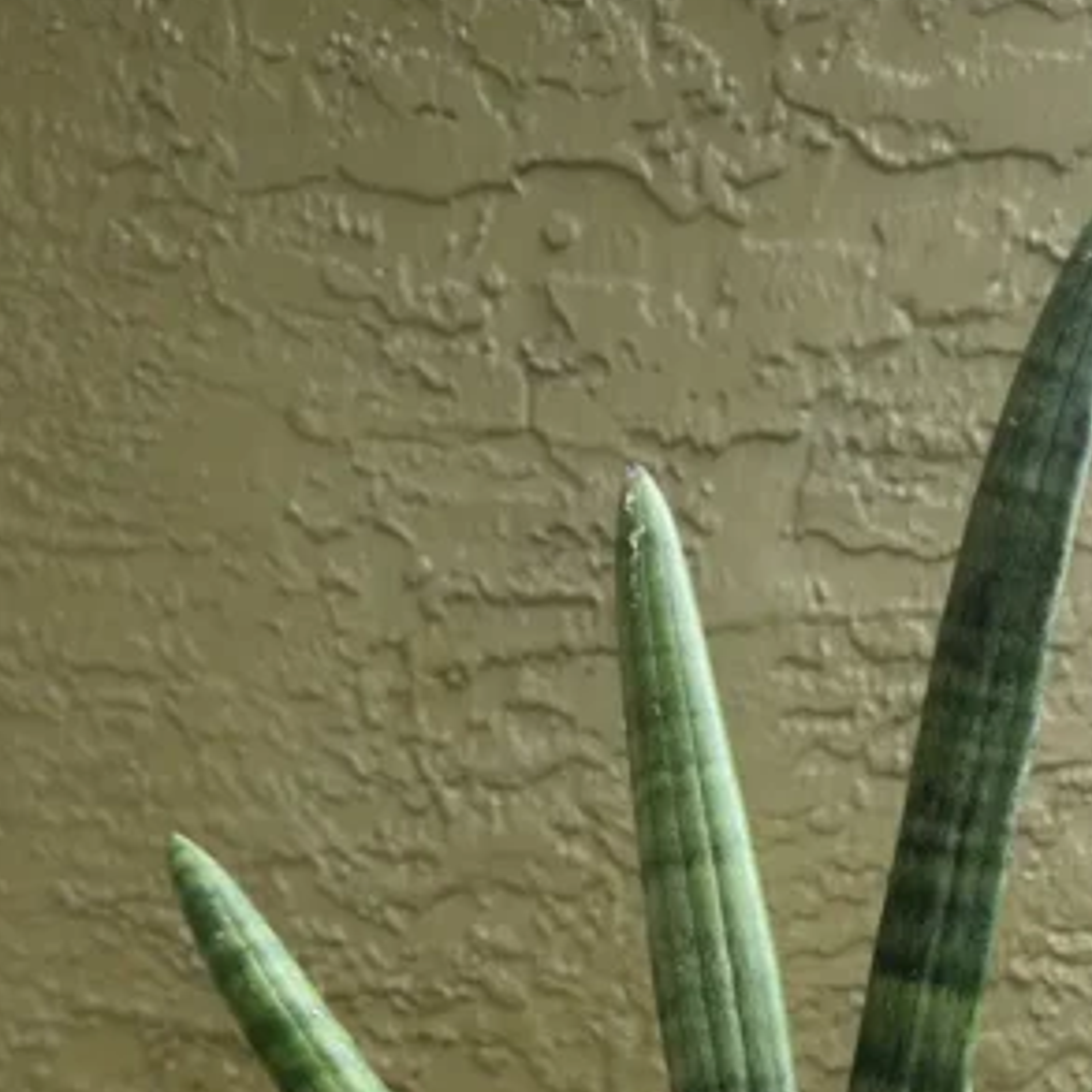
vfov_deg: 25.8
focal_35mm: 58
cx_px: 1029
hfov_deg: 28.2
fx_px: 2070
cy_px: 1372
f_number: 1.78
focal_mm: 6.76
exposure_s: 1/121
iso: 100
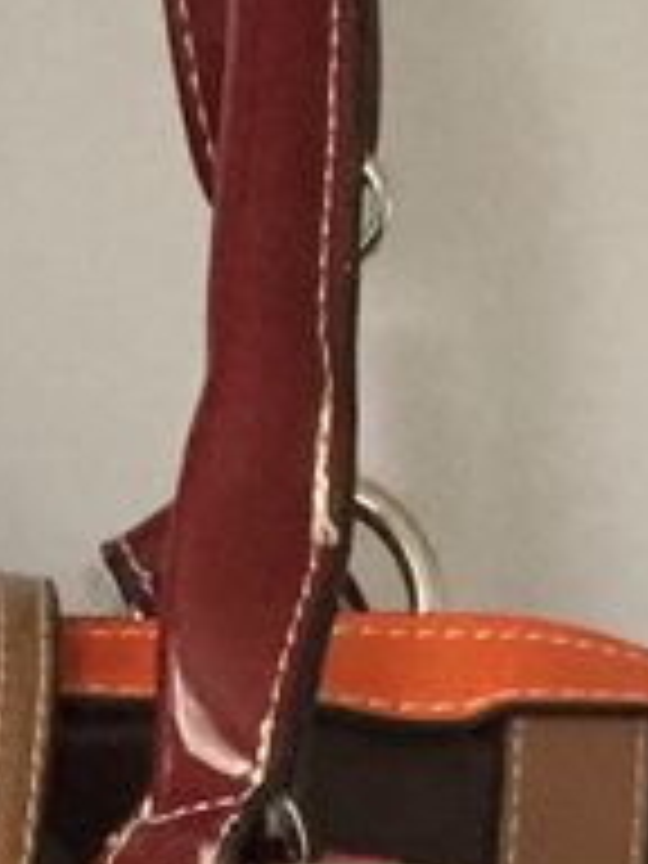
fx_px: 3769
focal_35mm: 151
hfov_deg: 9.5
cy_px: 2025
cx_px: -356
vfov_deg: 11.1
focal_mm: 4.15
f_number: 2.2
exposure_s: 1/25
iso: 250
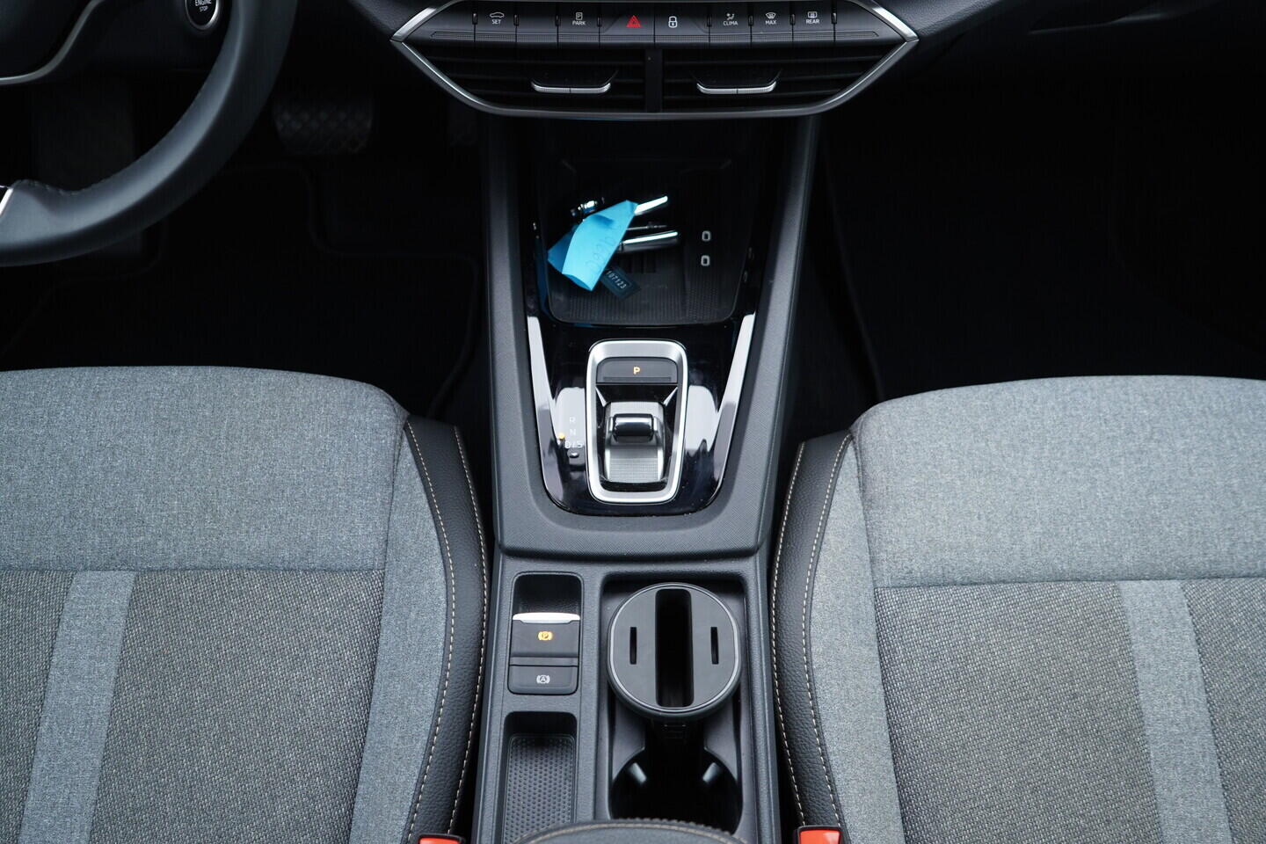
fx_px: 1266
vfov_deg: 36.9
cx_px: 633
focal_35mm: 36
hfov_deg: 53.1
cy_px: 422
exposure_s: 1/40
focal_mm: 24
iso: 320
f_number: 2.8
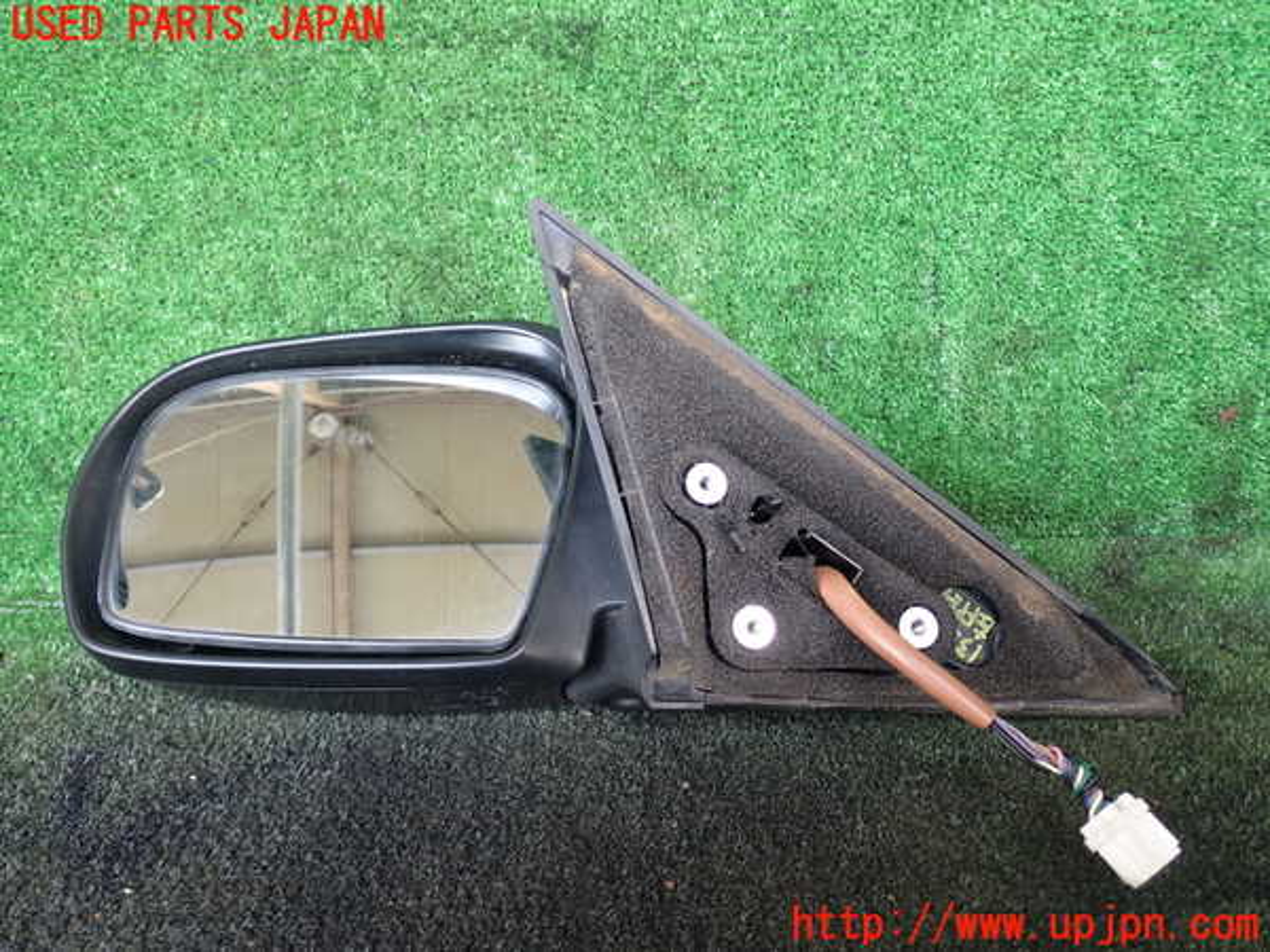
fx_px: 1101
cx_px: 635
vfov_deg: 46.8
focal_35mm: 30
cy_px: 476
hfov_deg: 60.0
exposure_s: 1/50
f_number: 2.3
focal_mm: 5.4
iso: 200
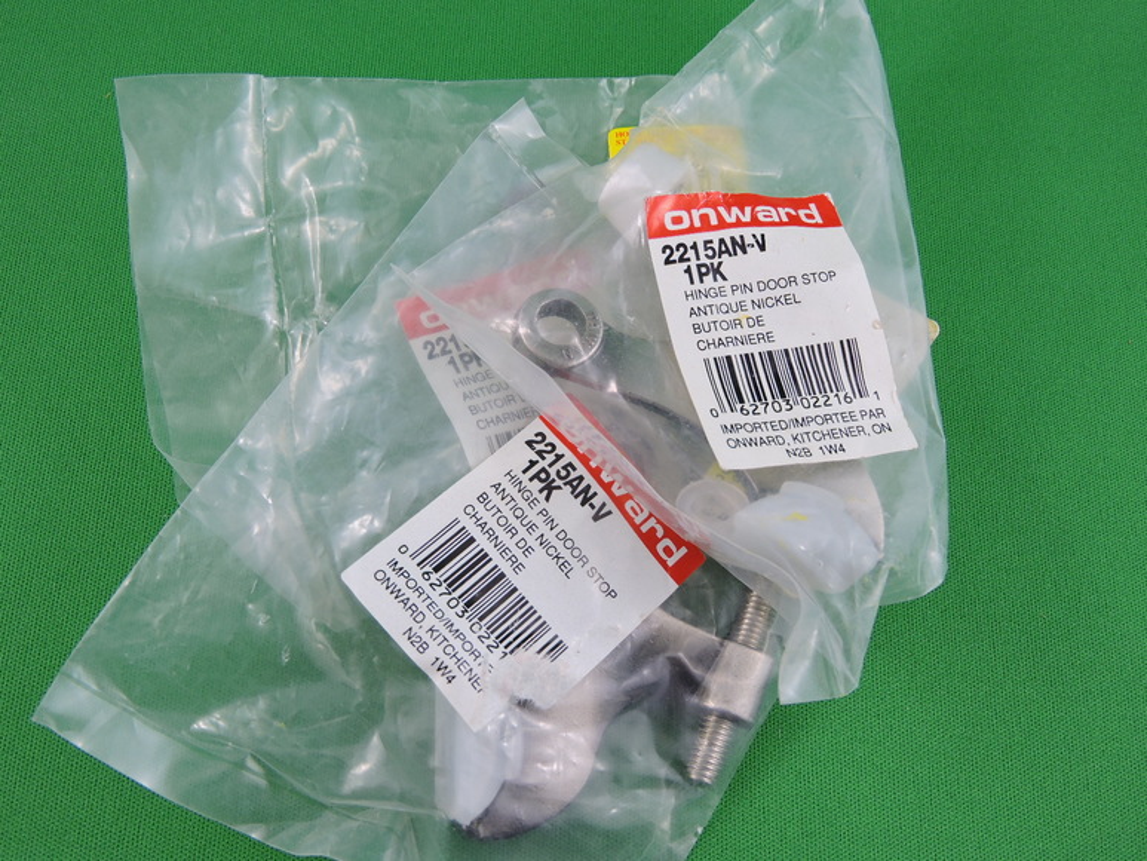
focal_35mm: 40
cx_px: 574
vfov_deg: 36.0
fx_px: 1326
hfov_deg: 46.8
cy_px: 430
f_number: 3.8
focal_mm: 7.2
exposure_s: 1/40
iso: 100
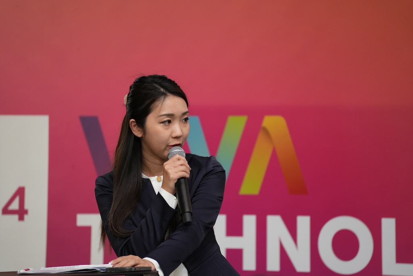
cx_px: 206
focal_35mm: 300
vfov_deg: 4.6
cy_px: 138
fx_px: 3442
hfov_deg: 6.9
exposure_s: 1/100
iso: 2500
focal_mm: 300
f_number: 6.3
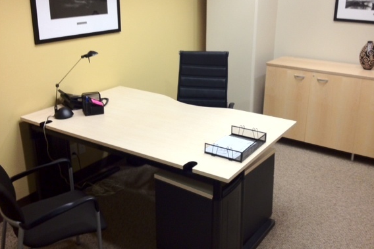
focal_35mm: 41
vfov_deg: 32.5
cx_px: 208
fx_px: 426
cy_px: 97
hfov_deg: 47.3
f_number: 2.4
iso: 100
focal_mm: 4.28
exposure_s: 1/20
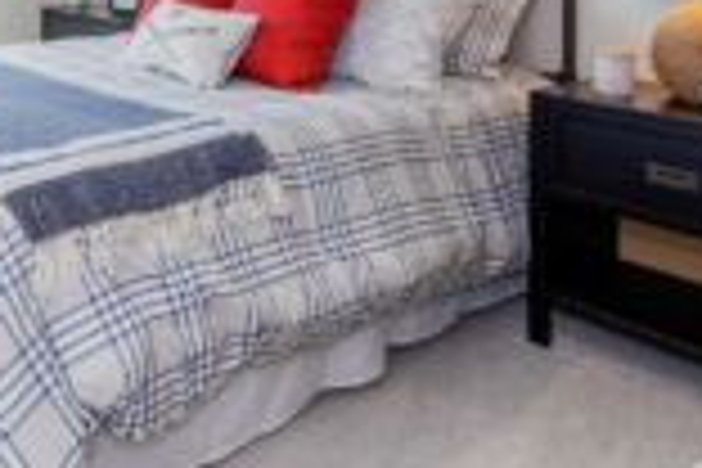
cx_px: 45
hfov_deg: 42.6
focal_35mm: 41
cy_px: -74
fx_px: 799
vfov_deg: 28.8
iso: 800
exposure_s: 1/60
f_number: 9
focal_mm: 16
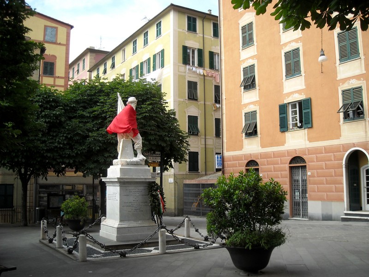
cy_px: 138
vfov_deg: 40.7
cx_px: 184
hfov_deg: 52.6
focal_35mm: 35
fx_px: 373
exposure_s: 1/384
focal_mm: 5.7
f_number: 2.8
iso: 64
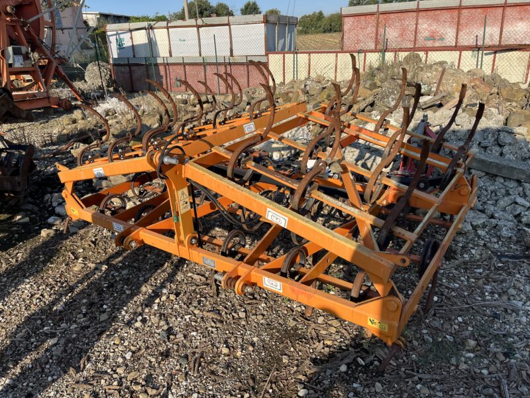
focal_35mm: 26
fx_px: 398
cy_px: 199
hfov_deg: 67.3
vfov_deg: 53.1
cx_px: 265
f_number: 1.6
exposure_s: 1/2101
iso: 50
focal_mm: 5.1
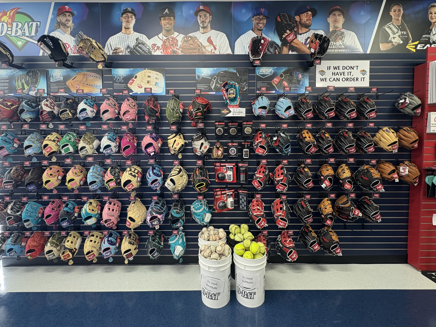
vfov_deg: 77.9
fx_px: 202
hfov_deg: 94.5
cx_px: 216
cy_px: 149
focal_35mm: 16
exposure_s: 1/60
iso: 160
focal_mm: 2.22
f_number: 2.2
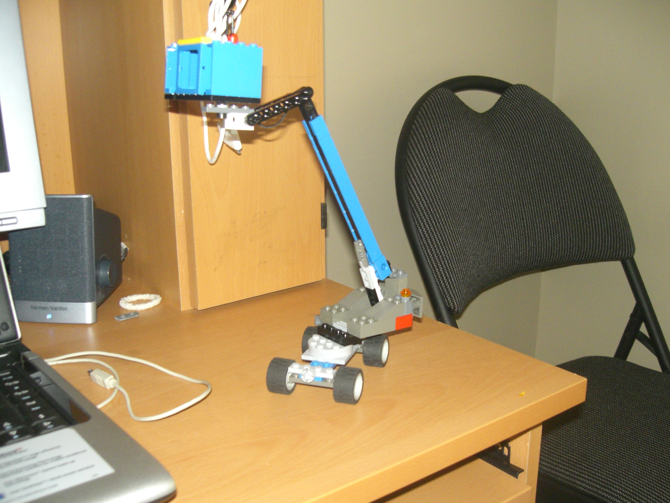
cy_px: 252
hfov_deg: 49.0
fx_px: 735
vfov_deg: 37.7
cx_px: 335
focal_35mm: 38
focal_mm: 6.3
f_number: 3.1
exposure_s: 1/60
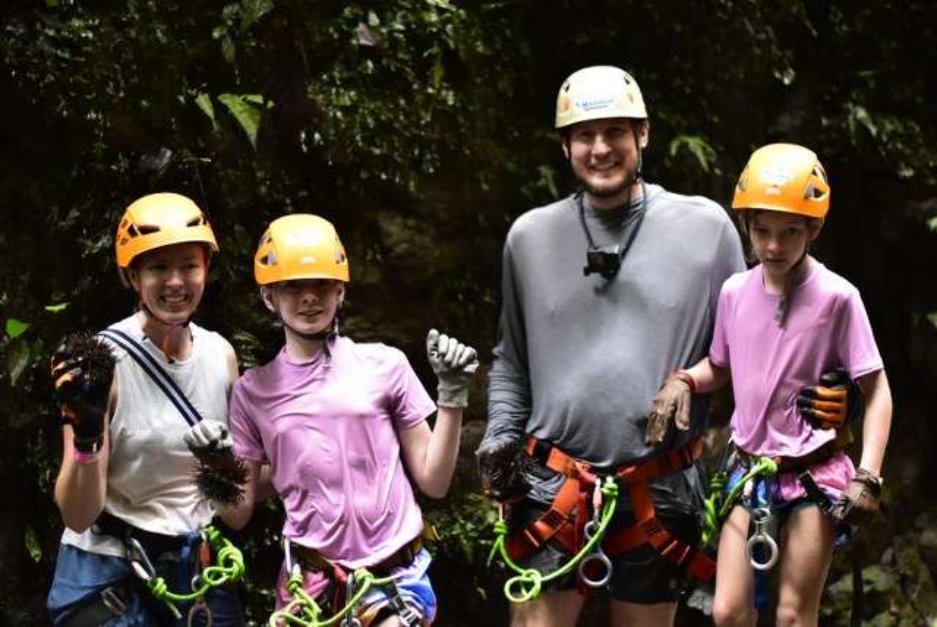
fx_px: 1954
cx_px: 468
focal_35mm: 75
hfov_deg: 27.0
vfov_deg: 18.2
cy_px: 314
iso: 1600
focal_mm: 50
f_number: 1.4
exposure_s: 1/250
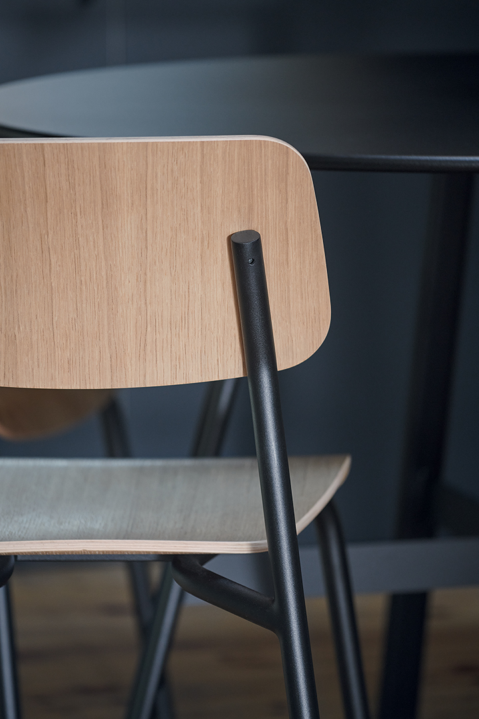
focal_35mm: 200
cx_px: 240
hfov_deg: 6.9
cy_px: 360
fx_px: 3991
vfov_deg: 10.3
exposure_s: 1/125
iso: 800
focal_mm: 200
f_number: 4.5
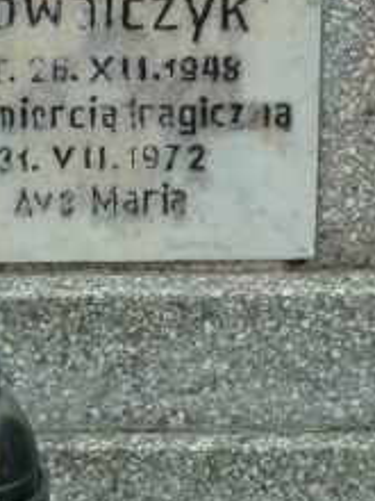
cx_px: 59
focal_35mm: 227
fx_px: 3279
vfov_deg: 8.7
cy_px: 5
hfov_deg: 6.5
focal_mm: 17
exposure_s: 1/200
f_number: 4.3
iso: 80
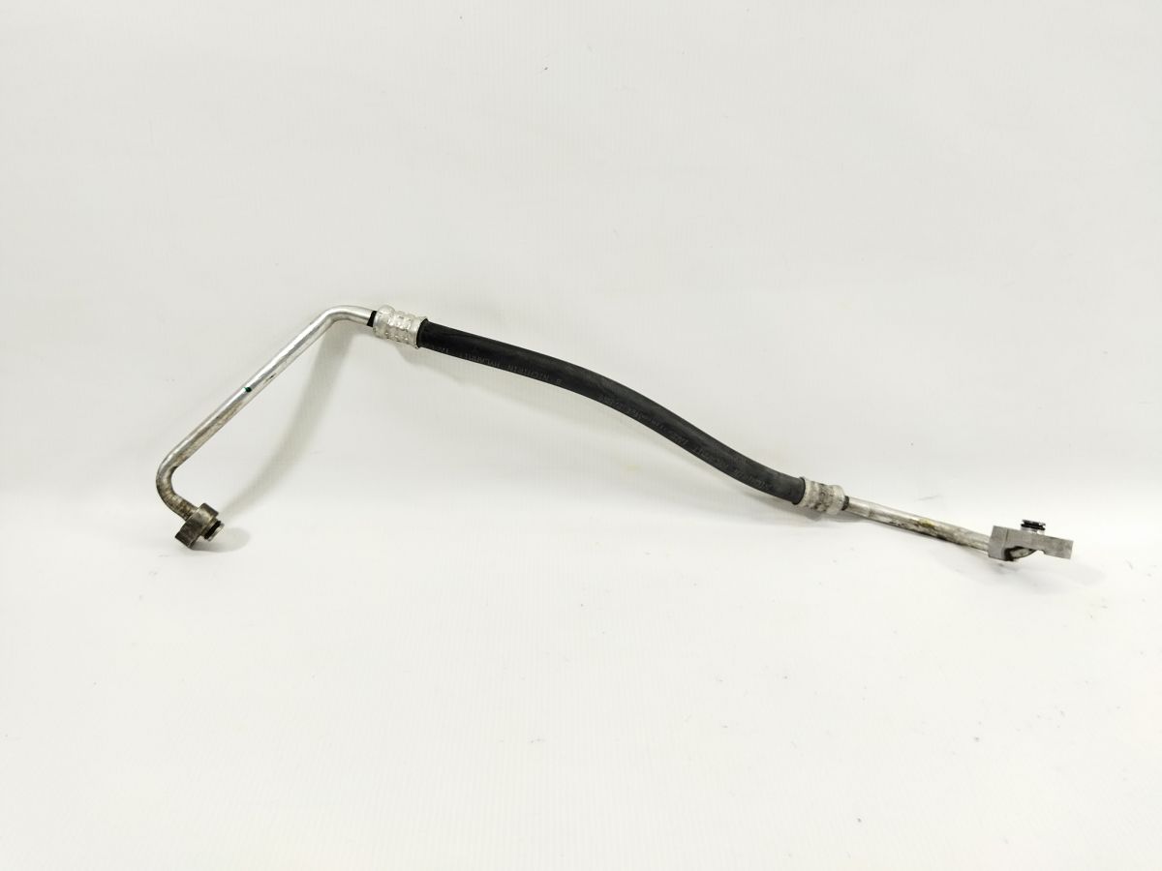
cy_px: 436
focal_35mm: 27
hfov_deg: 65.3
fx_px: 906
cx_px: 581
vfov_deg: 51.4
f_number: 1.79
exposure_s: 1/100
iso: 126
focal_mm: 4.71
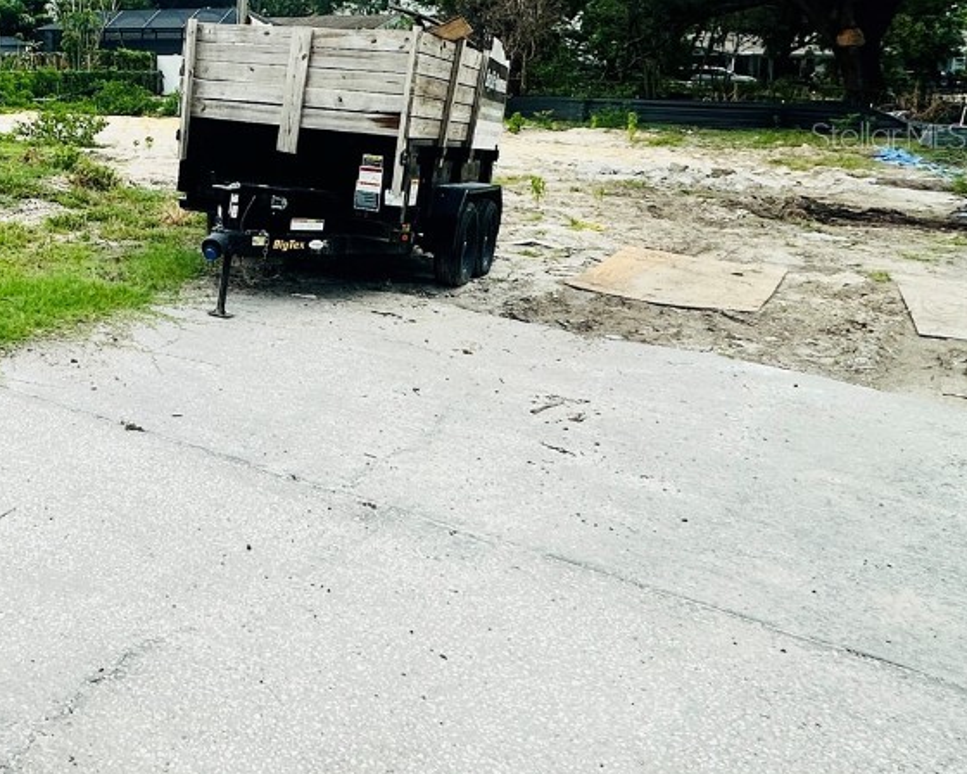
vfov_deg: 52.4
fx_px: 715
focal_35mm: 25
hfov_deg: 58.0
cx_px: 90
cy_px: 135
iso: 40
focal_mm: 2.22
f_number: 2.2
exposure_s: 1/1715
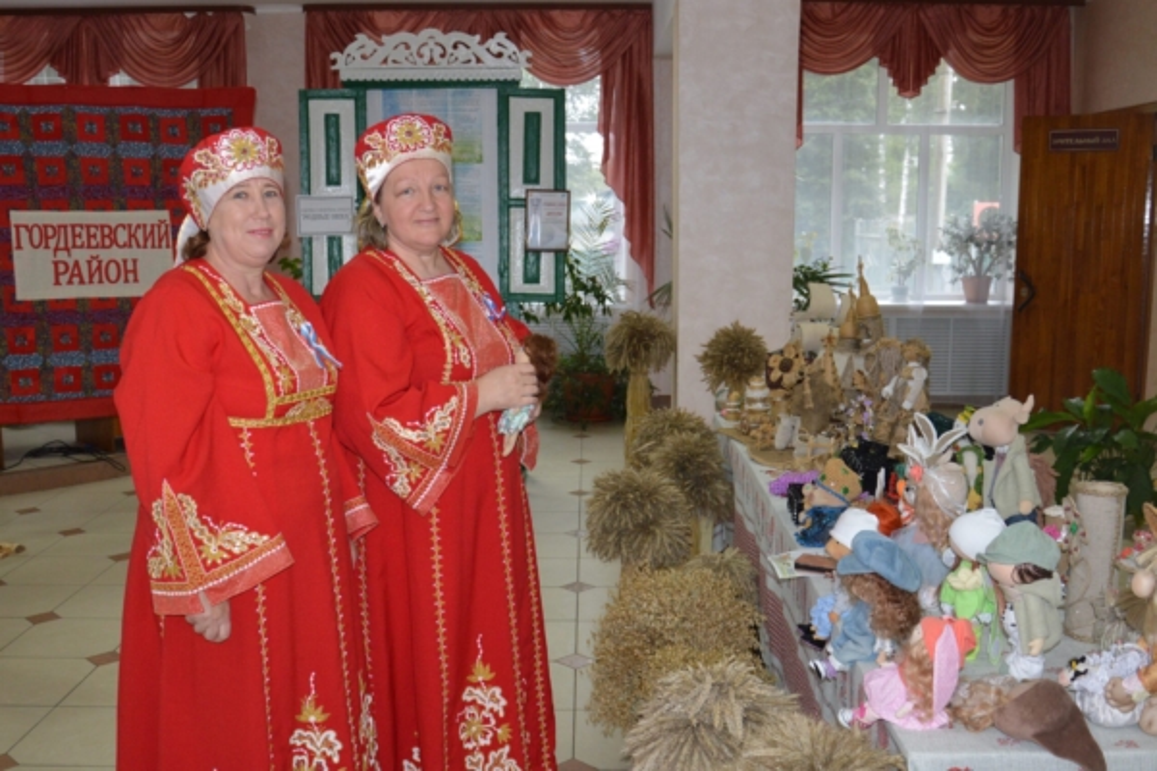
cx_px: 578
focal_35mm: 32
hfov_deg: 59.5
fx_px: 1012
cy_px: 386
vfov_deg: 41.7
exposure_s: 1/60
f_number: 3.8
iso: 560
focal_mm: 21
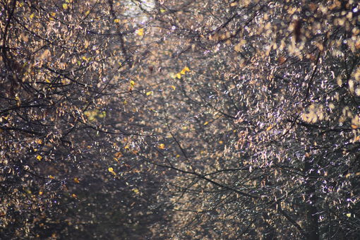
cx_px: 180
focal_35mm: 390
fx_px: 3900
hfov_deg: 5.3
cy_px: 120
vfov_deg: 3.5
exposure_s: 1/1000
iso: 640
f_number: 5
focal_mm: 260
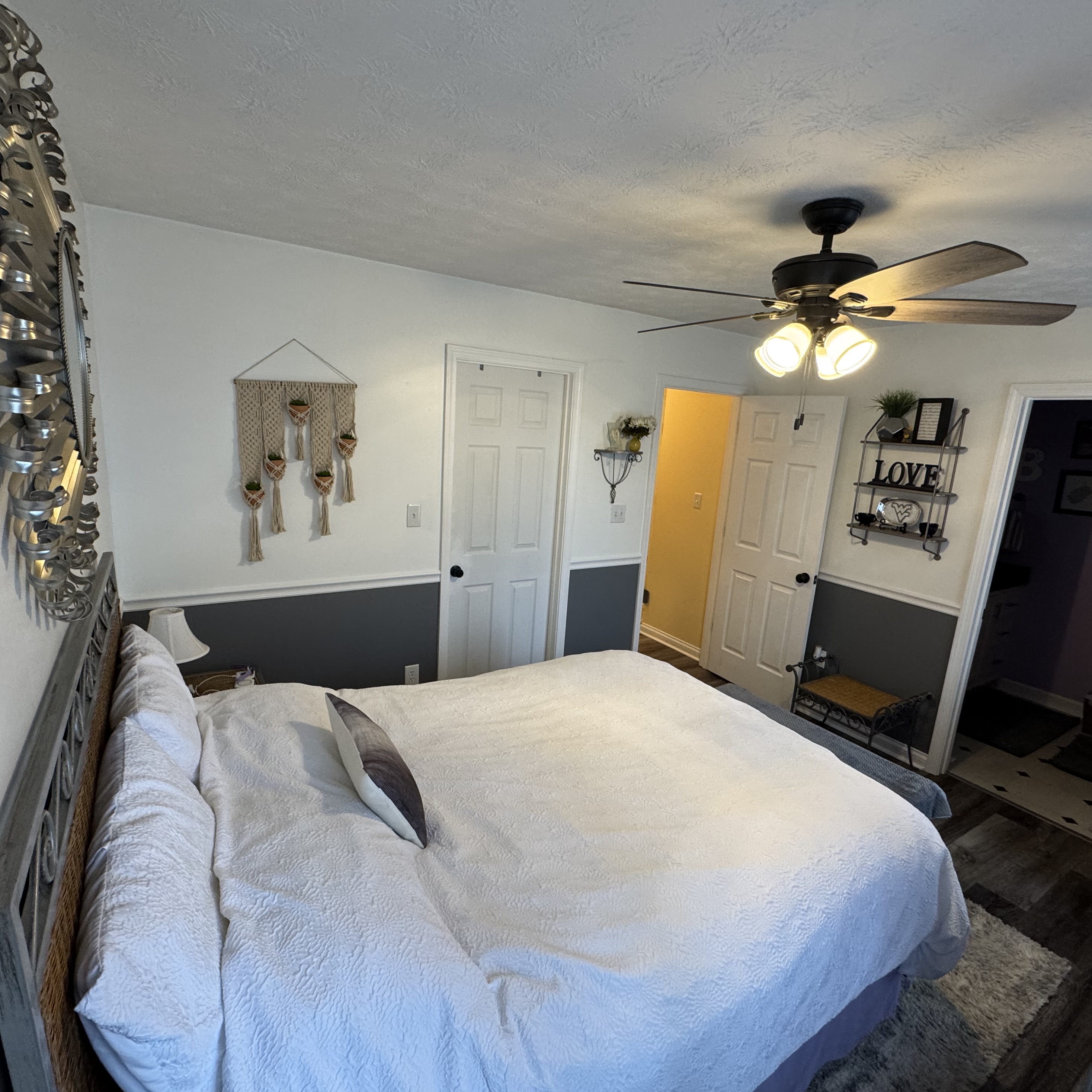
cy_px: 555
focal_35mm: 17
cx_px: 548
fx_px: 607
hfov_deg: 84.0
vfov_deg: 84.0
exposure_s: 1/60
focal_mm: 2.22
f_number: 2.2
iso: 200
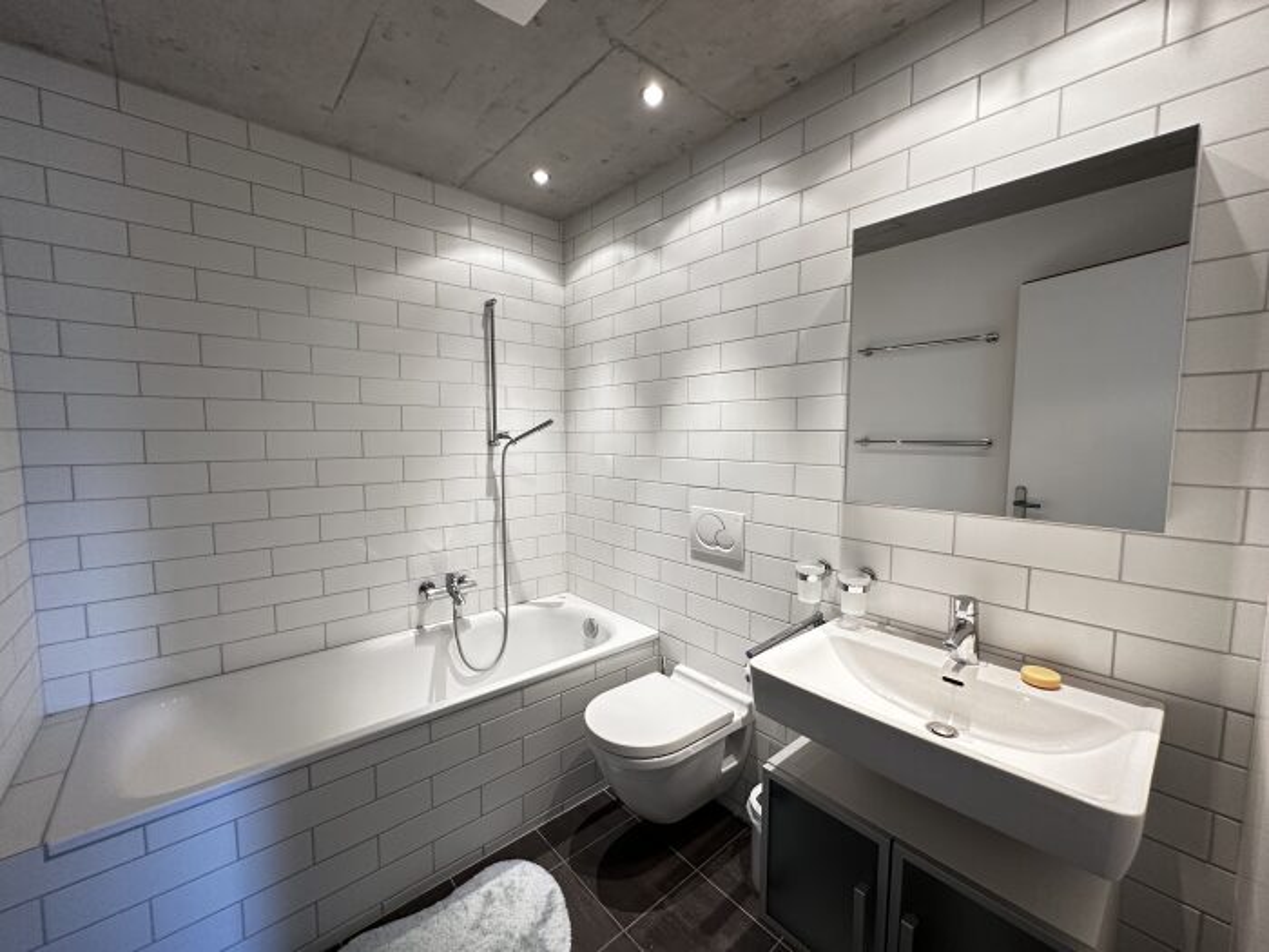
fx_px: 513
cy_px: 476
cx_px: 634
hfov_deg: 102.1
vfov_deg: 85.7
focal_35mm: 14
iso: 200
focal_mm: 2.22
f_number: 2.2
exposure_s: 1/100
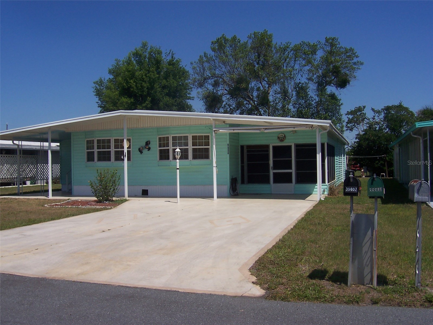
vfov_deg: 38.7
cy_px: 162
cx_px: 216
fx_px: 463
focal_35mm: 37
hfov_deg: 50.1
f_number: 5.6
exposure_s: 1/1000
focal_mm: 5.6
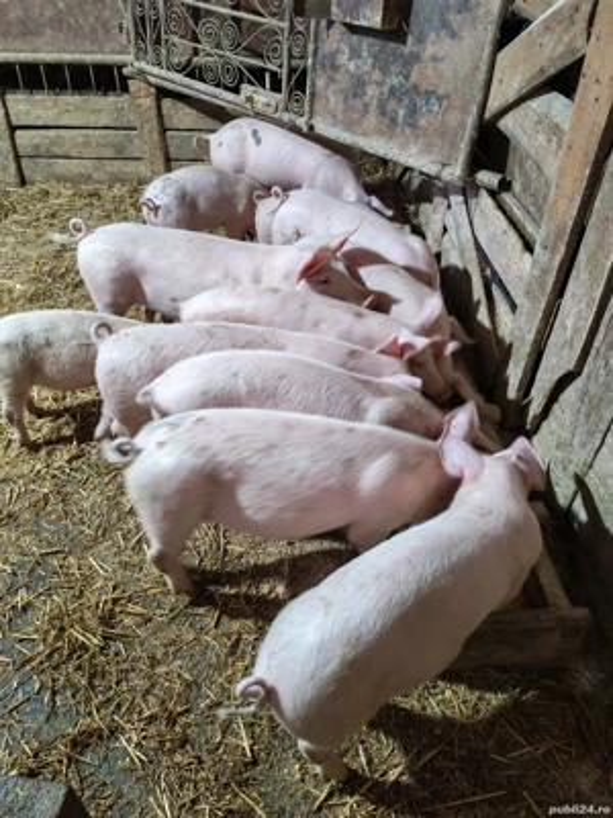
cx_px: 306
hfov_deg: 51.4
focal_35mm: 27
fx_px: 638
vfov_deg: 65.3
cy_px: 409
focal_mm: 6.12
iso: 2500
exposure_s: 1/25
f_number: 1.9
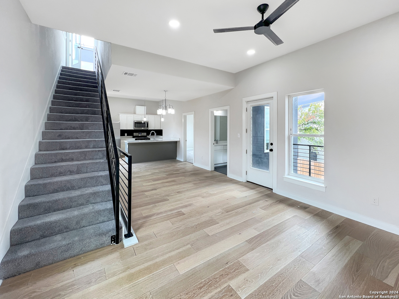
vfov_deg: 89.9
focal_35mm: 13
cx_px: 200
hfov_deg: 106.2
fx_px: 150
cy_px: 150
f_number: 1.8
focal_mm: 1.57
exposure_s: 1/120
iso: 80
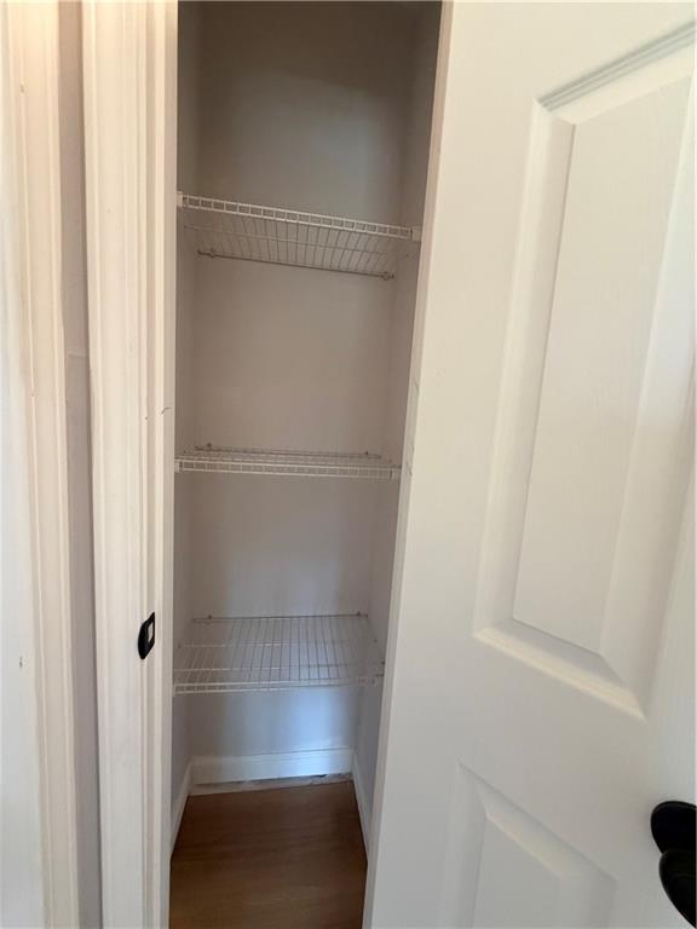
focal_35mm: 14
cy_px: 464
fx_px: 376
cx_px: 348
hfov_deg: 85.7
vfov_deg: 102.1
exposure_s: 1/60
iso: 640
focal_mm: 2.22
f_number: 2.2
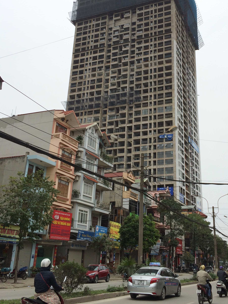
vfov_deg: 46.4
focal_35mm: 40
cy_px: 115
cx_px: 144
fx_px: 351
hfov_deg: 35.7
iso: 32
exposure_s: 1/1109
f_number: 2.2
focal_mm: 4.12
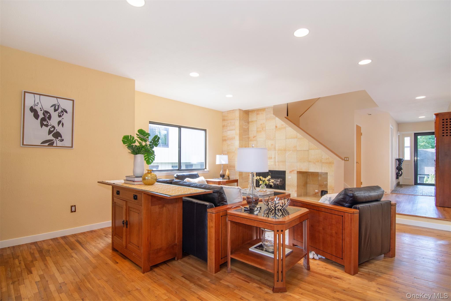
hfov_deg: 95.0
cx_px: 226
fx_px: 207
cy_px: 150
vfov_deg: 72.0
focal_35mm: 16
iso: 640
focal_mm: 11
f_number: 8
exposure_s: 1/50
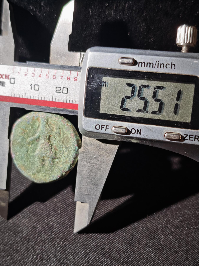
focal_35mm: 50
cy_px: 133
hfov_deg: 29.1
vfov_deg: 38.2
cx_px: 100
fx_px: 383
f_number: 1.63
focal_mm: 5.85
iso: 80
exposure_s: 1/105
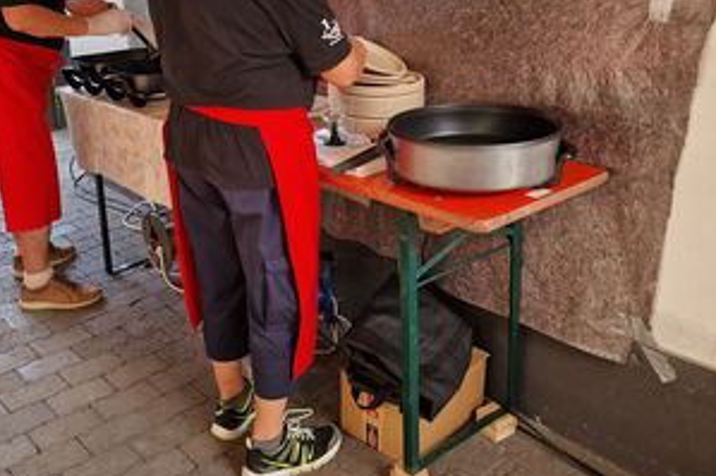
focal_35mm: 32
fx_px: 636
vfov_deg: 40.6
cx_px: 357
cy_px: 160
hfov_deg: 58.7
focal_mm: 6.4
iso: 125
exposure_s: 1/180
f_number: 1.8
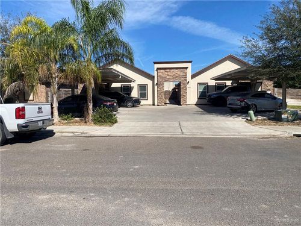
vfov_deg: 53.1
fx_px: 226
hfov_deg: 67.3
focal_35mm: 26
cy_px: 113
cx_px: 150
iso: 32
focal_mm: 4.25
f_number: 1.8
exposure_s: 1/4115
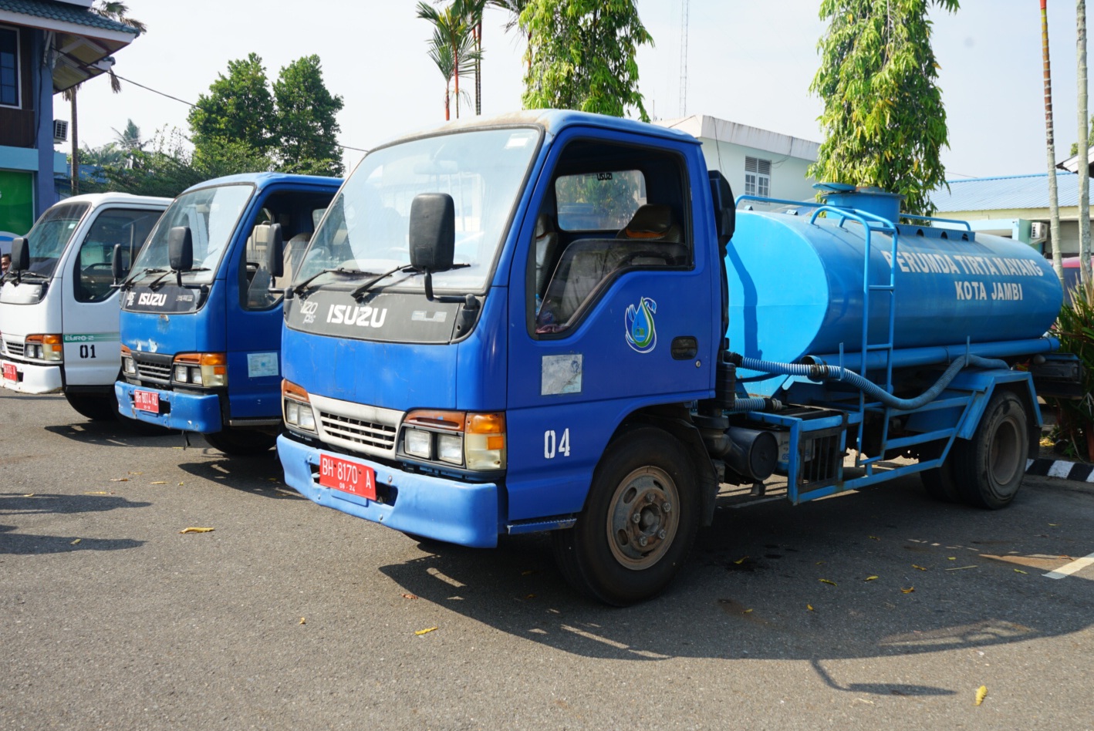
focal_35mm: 28
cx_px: 547
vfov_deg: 46.5
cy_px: 366
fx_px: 852
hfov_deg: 65.4
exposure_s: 1/100
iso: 100
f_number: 10
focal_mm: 28
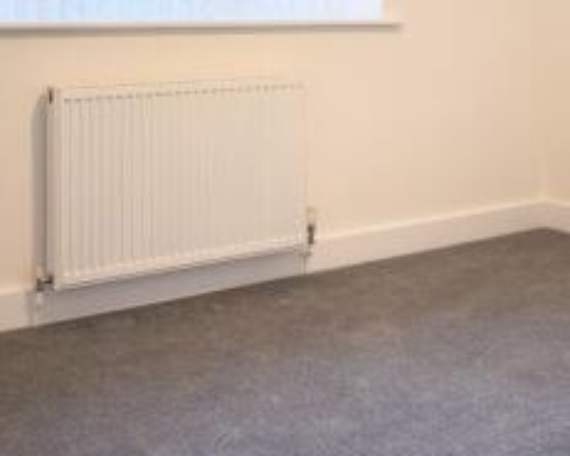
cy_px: 6
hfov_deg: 31.9
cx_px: 302
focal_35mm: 59
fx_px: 996
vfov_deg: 24.7
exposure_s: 1/100
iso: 200
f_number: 1.8
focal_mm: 6.76
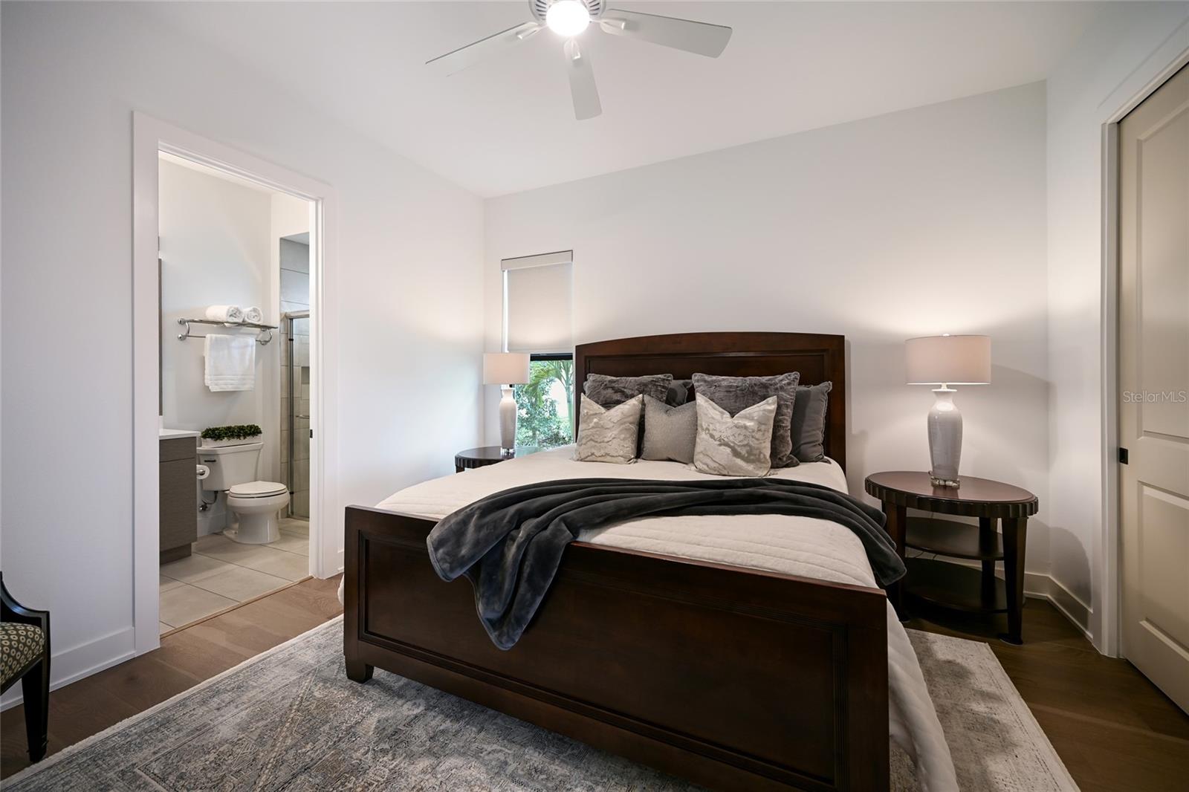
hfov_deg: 104.3
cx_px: 594
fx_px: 462
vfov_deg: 81.2
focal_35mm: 14
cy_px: 396
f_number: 4
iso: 110
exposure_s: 1/15
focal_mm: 14
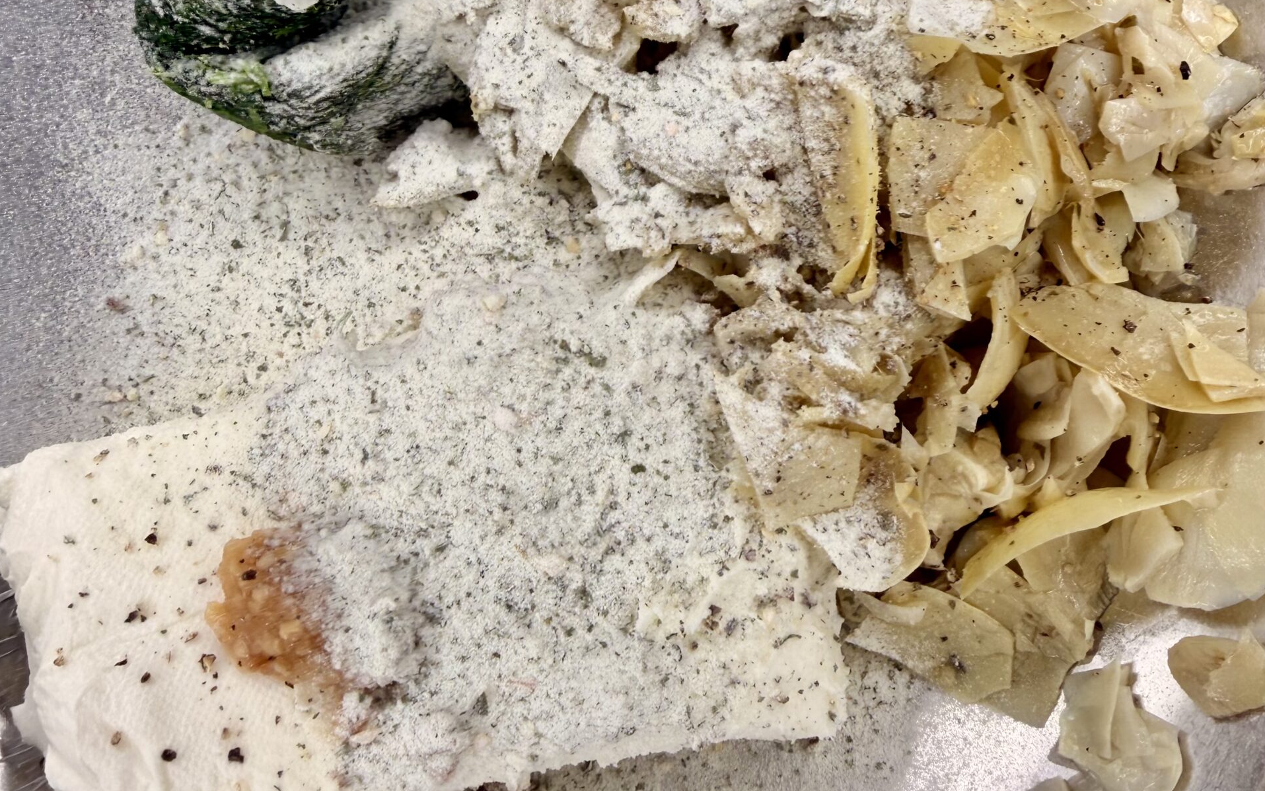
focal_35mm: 34
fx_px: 1172
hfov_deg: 56.7
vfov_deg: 37.1
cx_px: 632
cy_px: 299
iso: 40
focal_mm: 2.22
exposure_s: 1/526
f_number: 2.2
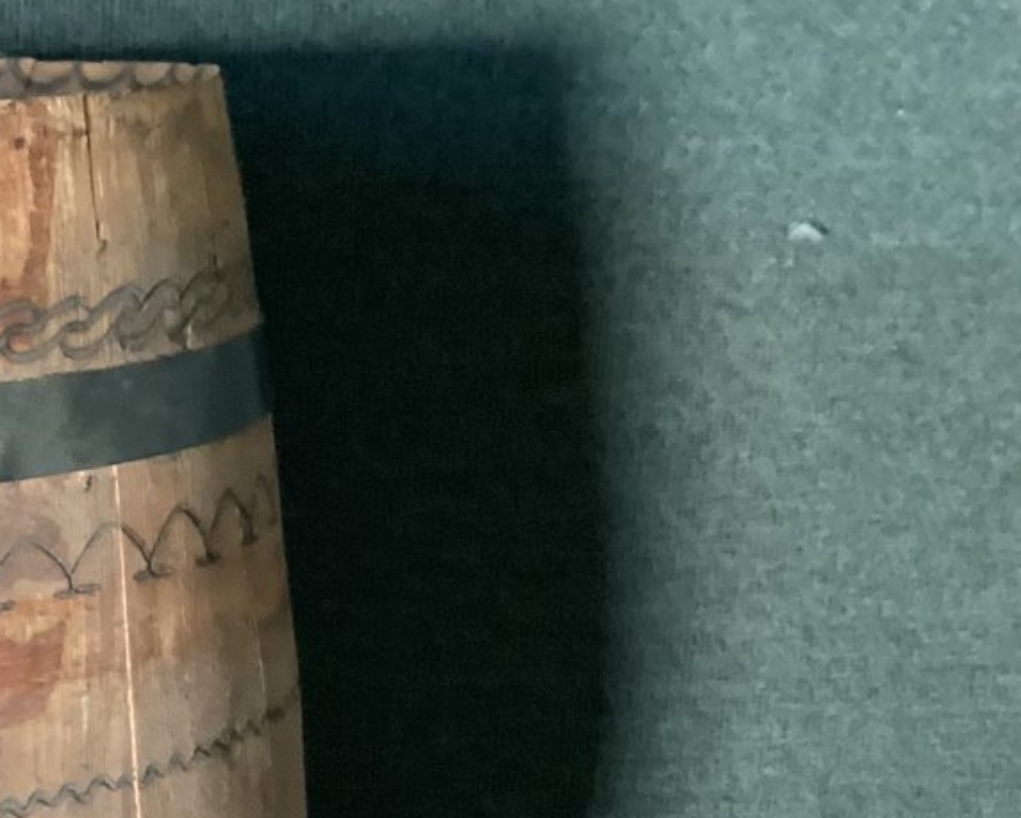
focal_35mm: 80
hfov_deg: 21.7
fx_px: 2418
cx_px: -272
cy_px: 901
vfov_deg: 18.5
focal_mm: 3.3
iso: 320
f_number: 2.4
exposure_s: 1/40
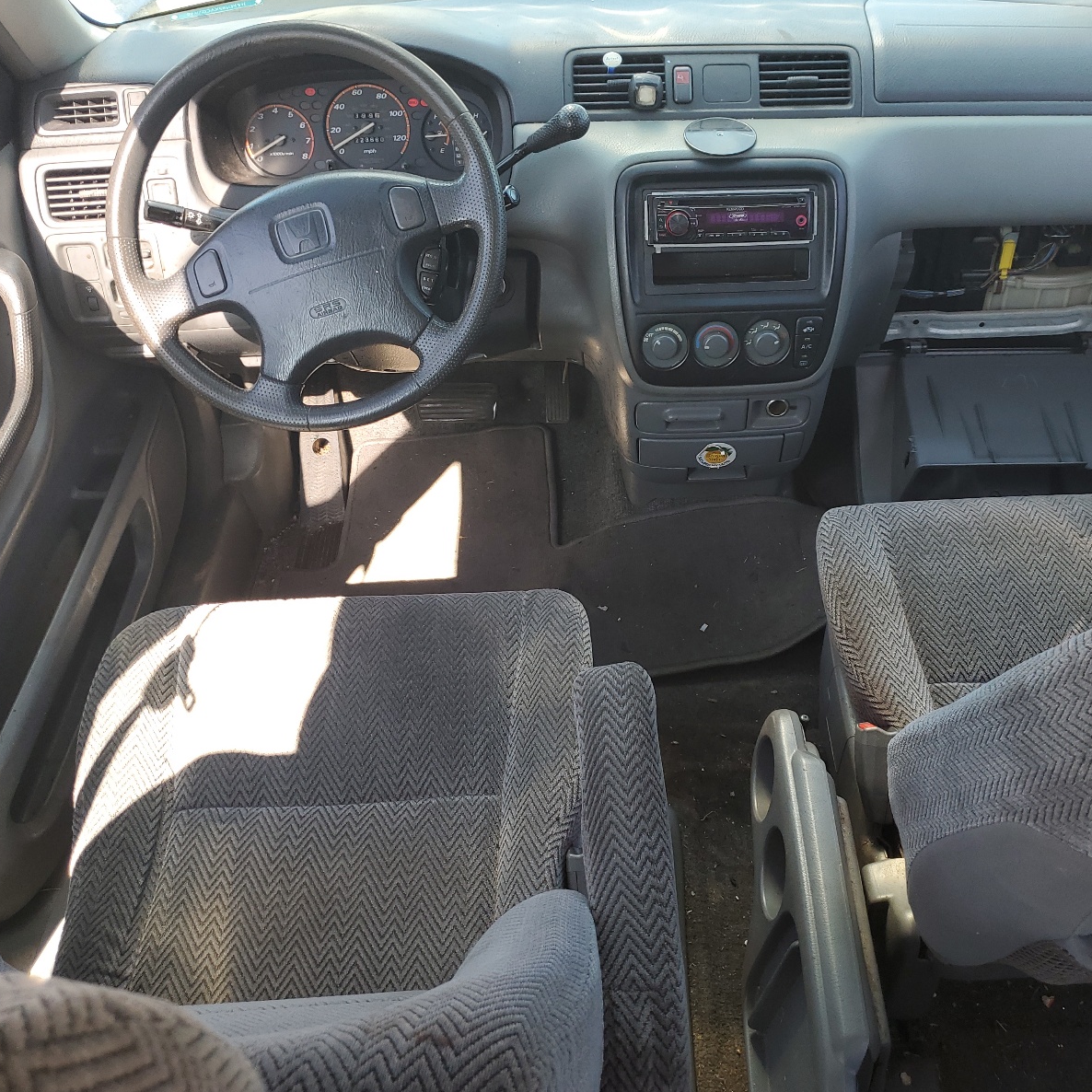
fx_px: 1106
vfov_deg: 52.5
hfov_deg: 52.3
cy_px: 549
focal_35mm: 31
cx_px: 634
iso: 50
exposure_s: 1/152
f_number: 1.5
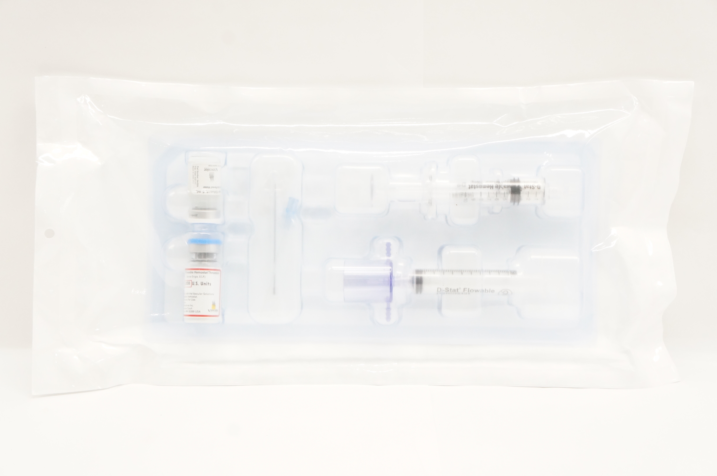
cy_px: 238
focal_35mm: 48
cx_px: 358
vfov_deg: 28.0
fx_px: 955
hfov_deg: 41.2
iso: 3200
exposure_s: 1/250
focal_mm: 32
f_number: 8
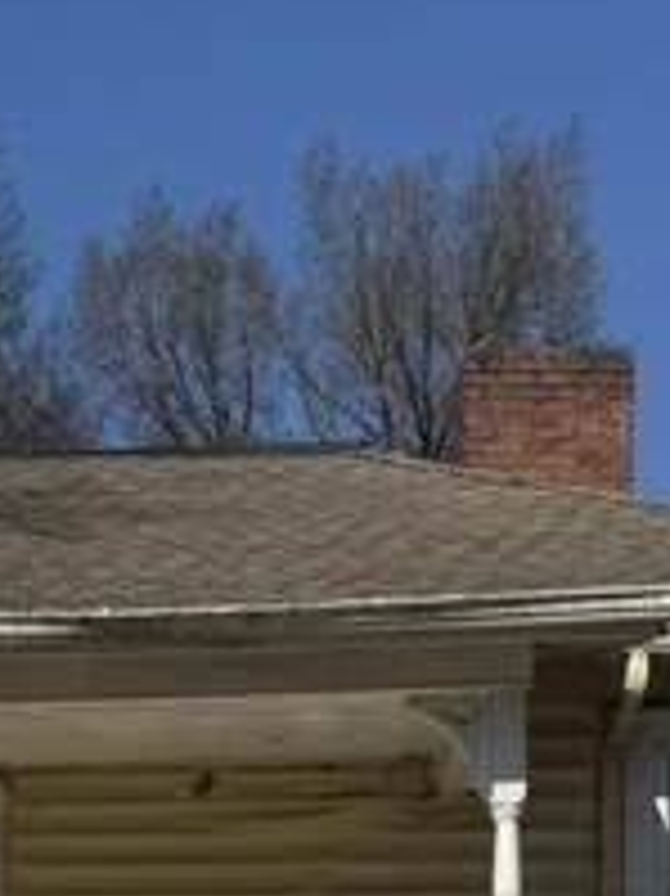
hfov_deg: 12.5
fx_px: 2997
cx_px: -76
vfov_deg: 14.8
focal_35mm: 116
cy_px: 1625
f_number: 1.78
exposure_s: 1/5348
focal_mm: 6.86
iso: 80
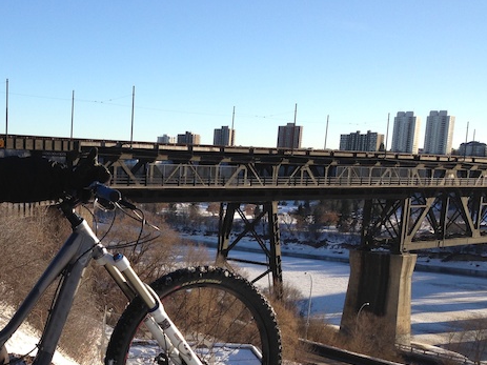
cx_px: 72
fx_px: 802
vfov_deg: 25.2
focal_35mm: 57
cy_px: 297
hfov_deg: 32.5
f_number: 2.4
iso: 50
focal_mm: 4.12
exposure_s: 1/951
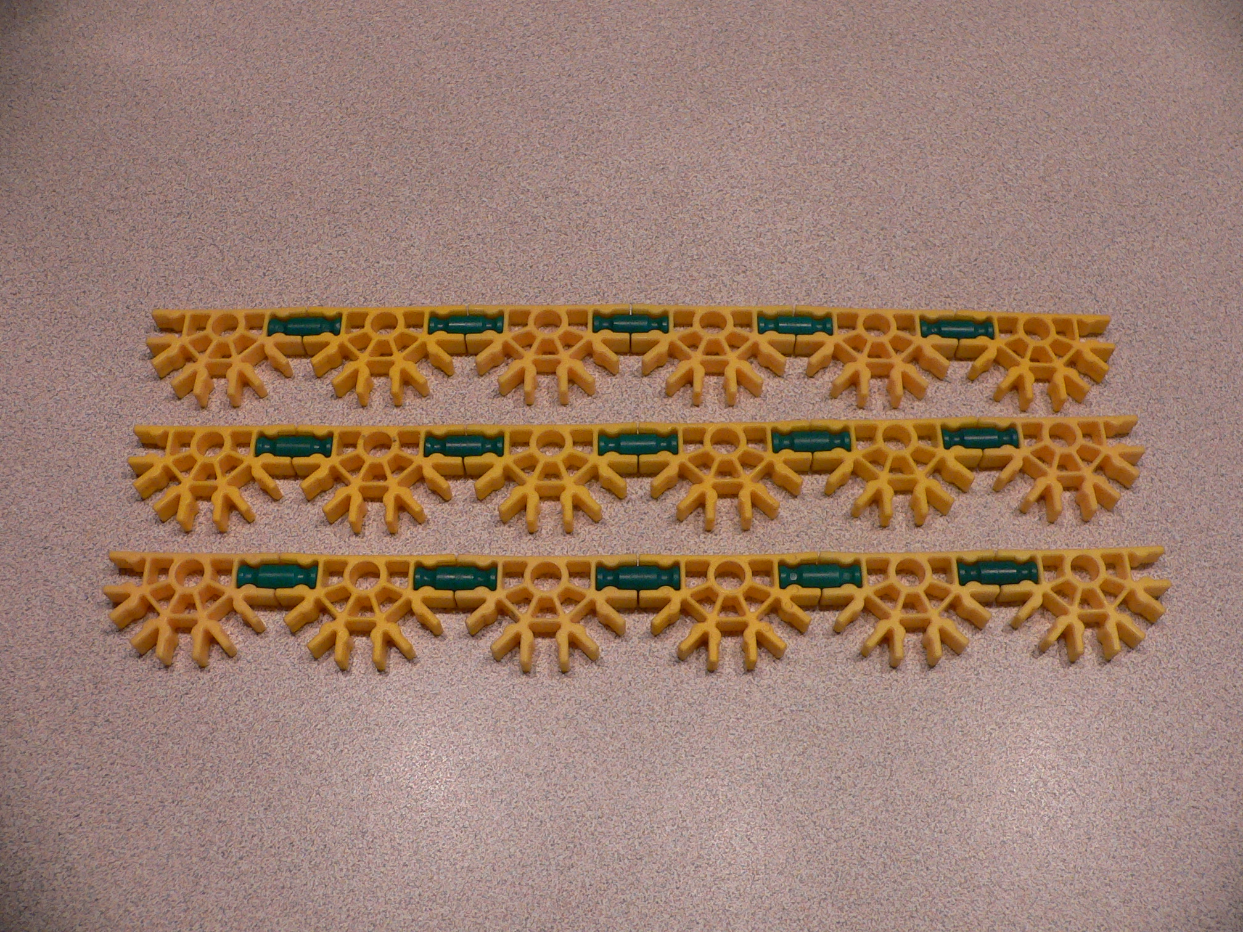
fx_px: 1257
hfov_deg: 52.6
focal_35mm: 35
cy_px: 466
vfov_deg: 40.7
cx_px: 622
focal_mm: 4.6
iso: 200
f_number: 2.8
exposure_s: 1/50
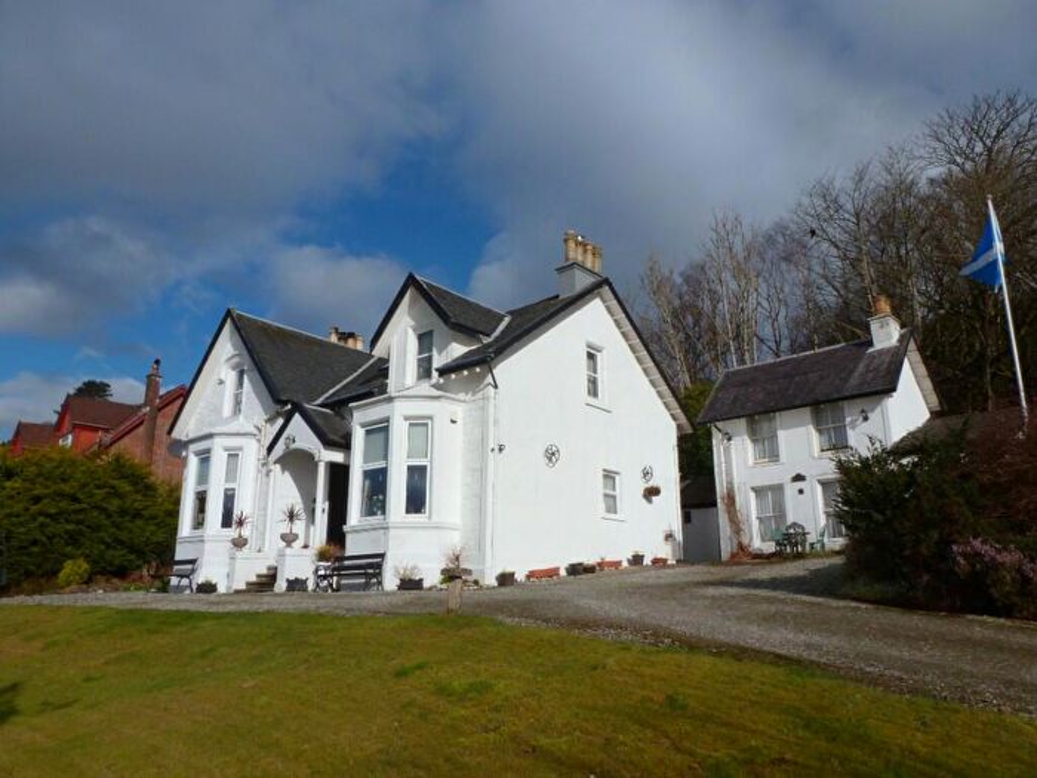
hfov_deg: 71.6
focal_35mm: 24
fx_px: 719
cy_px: 389
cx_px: 518
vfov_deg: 56.8
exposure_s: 1/1000
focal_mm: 4.3
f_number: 5
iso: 100
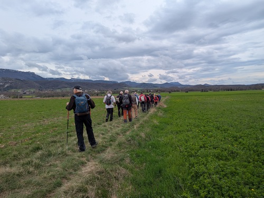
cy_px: 99
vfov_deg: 56.9
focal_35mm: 24
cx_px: 132
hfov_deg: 71.5
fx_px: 183
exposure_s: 1/1397
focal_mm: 6.81
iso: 46
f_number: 1.85
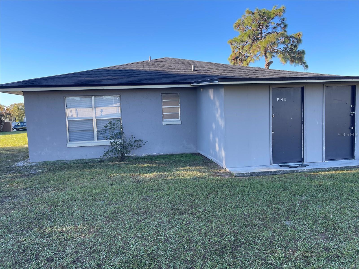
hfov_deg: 69.4
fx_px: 259
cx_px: 180
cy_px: 134
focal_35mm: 25
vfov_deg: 54.9
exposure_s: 1/486
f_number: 1.6
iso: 32
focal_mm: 5.1
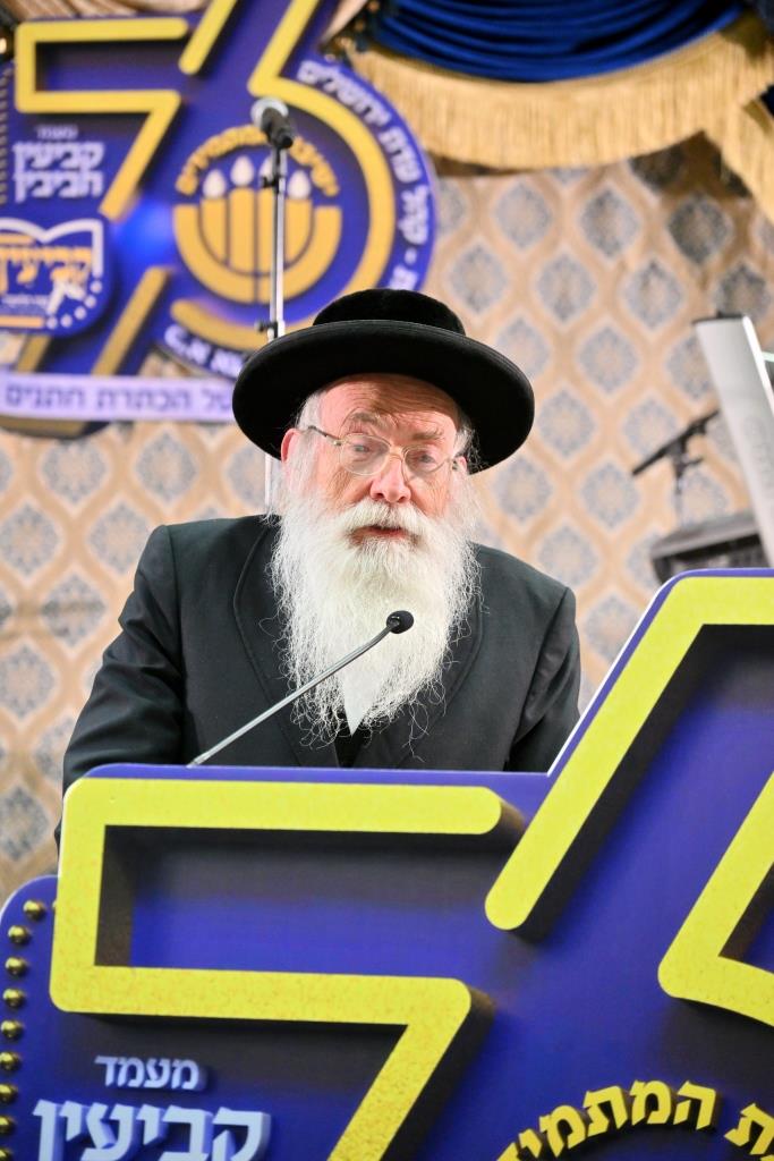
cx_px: 387
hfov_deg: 11.4
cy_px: 580
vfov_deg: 17.1
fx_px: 3868
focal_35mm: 120
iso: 2000
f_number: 4
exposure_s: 1/250
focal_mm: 120
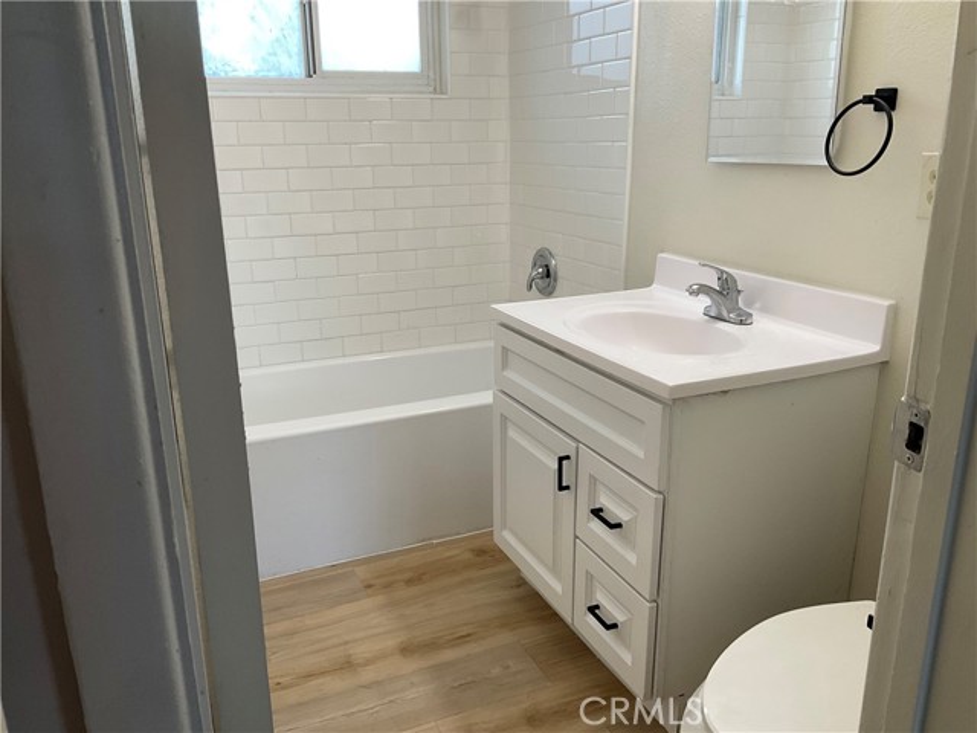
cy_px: 366
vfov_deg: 48.2
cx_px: 488
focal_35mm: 29
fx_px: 818
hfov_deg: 61.7
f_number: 1.8
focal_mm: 3
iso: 64
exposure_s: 1/60
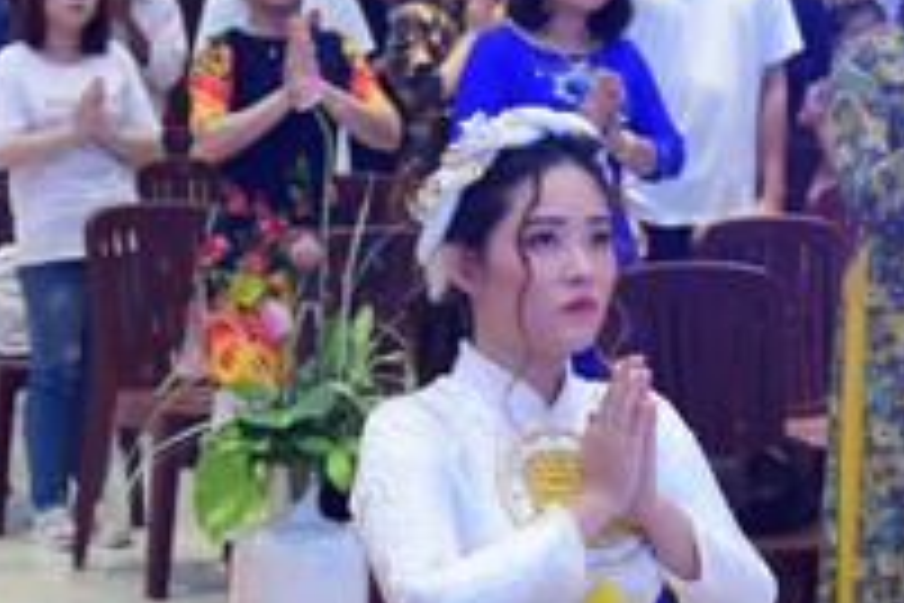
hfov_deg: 14.2
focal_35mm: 142
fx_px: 3565
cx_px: -40
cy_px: 621
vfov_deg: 9.6
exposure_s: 1/80
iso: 1250
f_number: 5
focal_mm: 44
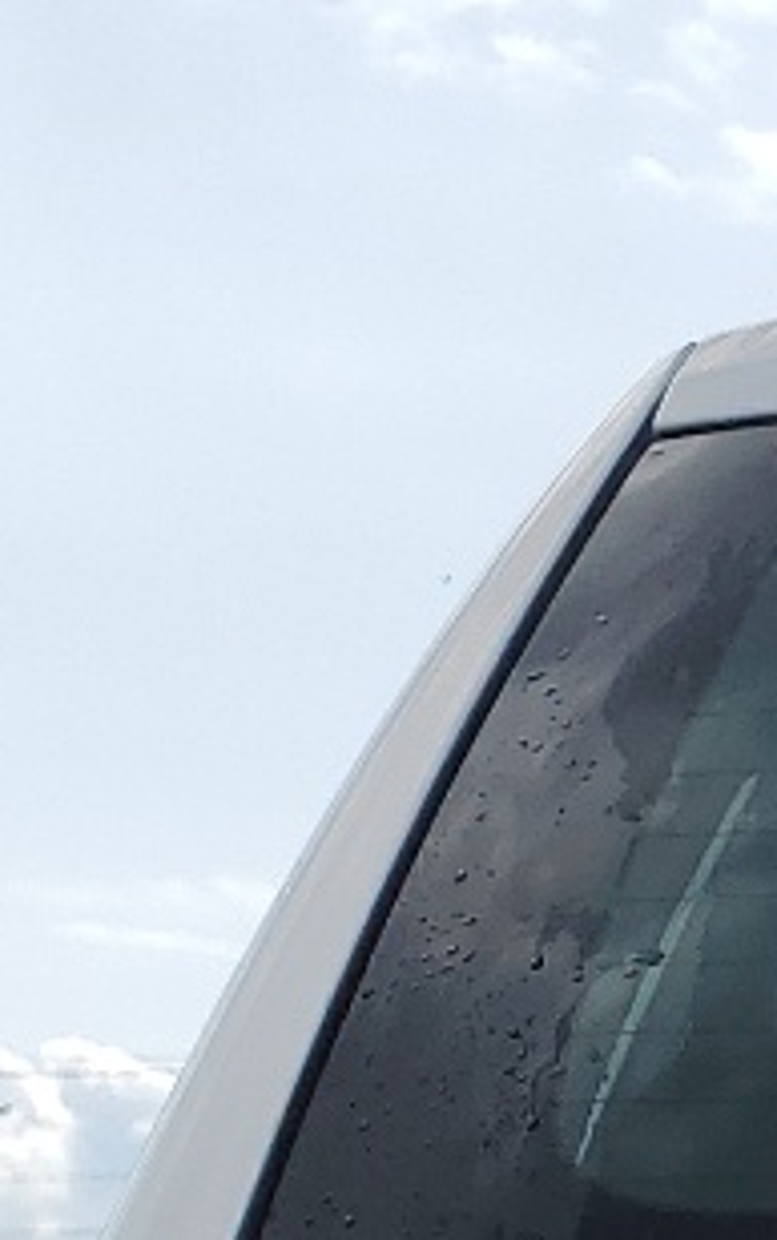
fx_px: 4836
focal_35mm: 143
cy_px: 2222
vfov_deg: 13.2
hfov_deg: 8.2
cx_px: 2033
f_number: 1.5
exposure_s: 1/5000
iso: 50
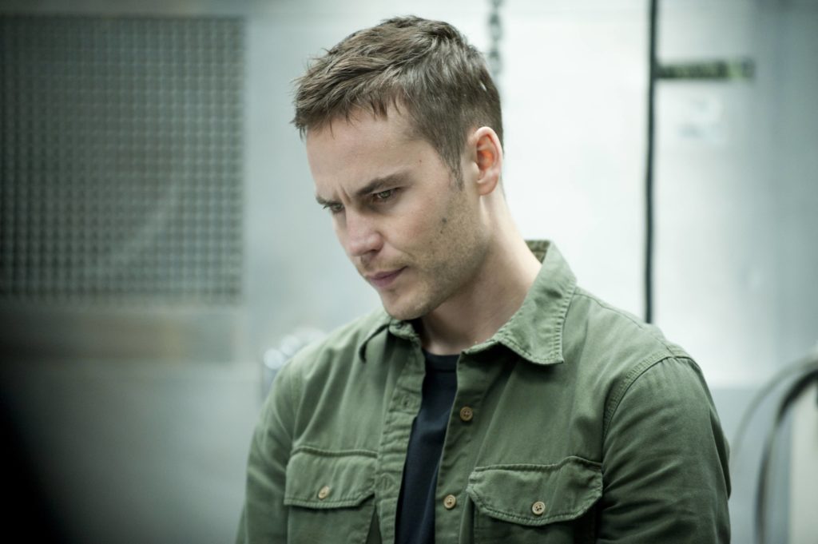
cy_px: 272
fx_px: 4541
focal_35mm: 200
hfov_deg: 10.3
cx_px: 409
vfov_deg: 6.9
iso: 2000
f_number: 2.8
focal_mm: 200
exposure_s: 1/125
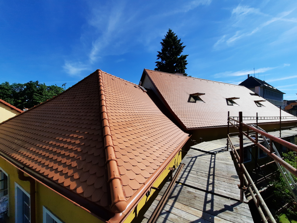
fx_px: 112
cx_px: 148
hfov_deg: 106.2
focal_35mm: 13
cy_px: 112
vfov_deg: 89.9
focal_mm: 1.74
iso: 40
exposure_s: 1/2439
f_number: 2.2
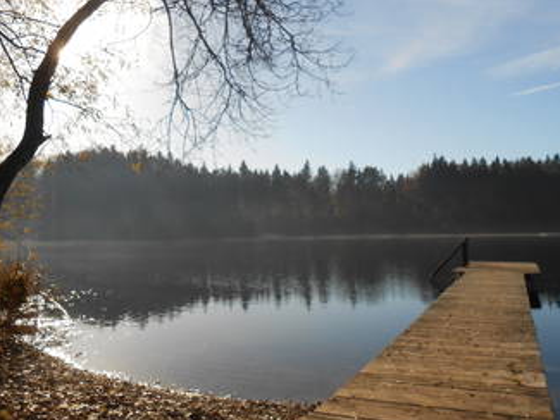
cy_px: 229
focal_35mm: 32
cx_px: 258
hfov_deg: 56.7
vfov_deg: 44.1
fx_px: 518
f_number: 3.5
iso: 80
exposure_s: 1/1000
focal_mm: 4.6
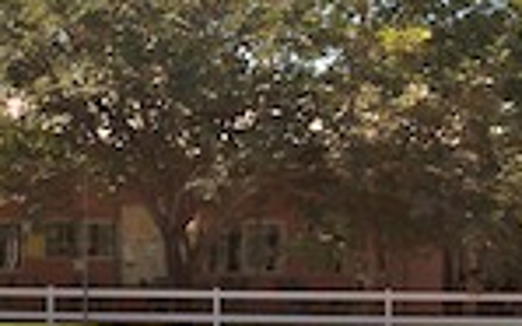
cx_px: 28
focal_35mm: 184
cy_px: 161
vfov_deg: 7.1
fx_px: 2617
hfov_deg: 11.3
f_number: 10
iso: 320
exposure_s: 1/400
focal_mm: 30
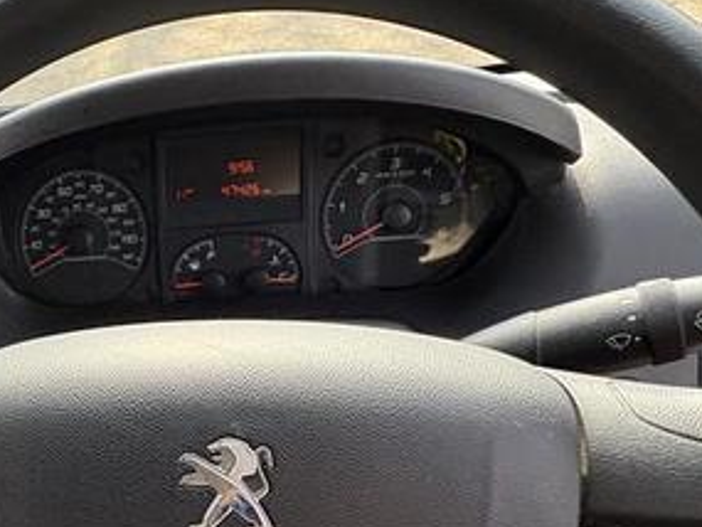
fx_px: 893
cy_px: 463
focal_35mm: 44
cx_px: 64
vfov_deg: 31.5
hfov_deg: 39.7
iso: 125
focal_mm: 2.22
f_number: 2.2
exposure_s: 1/130
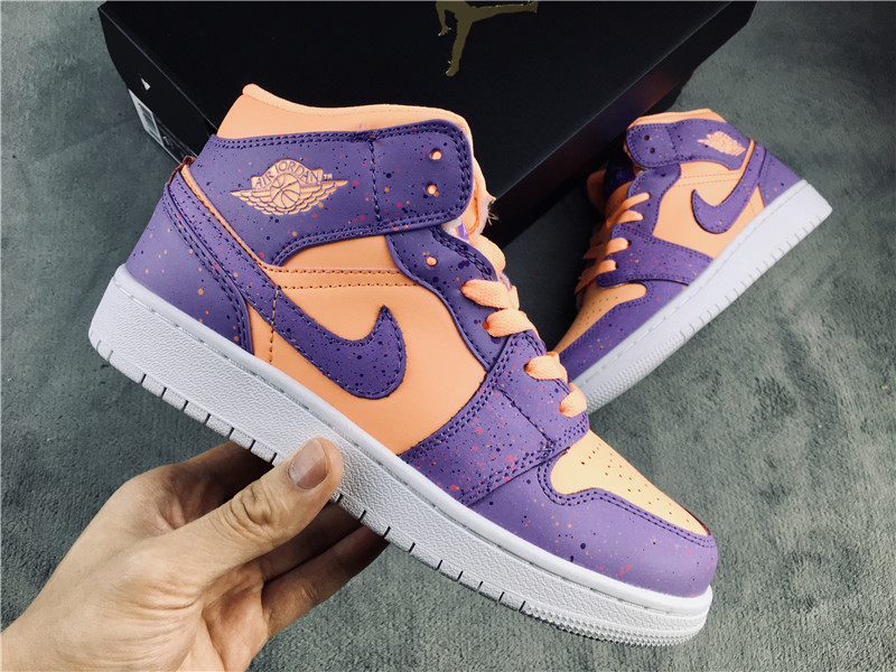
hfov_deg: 61.7
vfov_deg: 48.2
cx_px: 448
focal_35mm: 29
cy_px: 336
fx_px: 751
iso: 40
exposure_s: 1/100
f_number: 2.2
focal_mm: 4.15
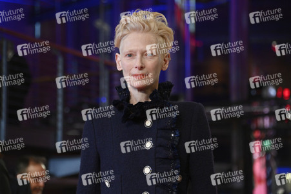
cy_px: 97
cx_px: 146
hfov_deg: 14.2
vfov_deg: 9.4
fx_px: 1171
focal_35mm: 145
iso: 5000
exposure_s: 1/250
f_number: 5.6
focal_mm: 145
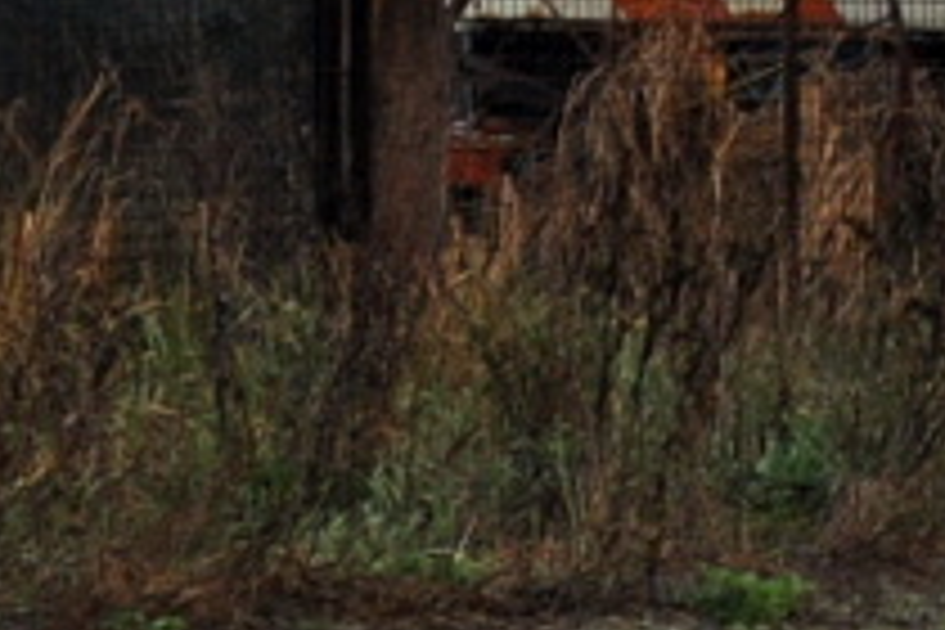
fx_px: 10299
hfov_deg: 5.1
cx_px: 2020
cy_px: -641
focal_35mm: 392
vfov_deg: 3.5
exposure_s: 1/320
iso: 200
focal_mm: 55
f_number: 9
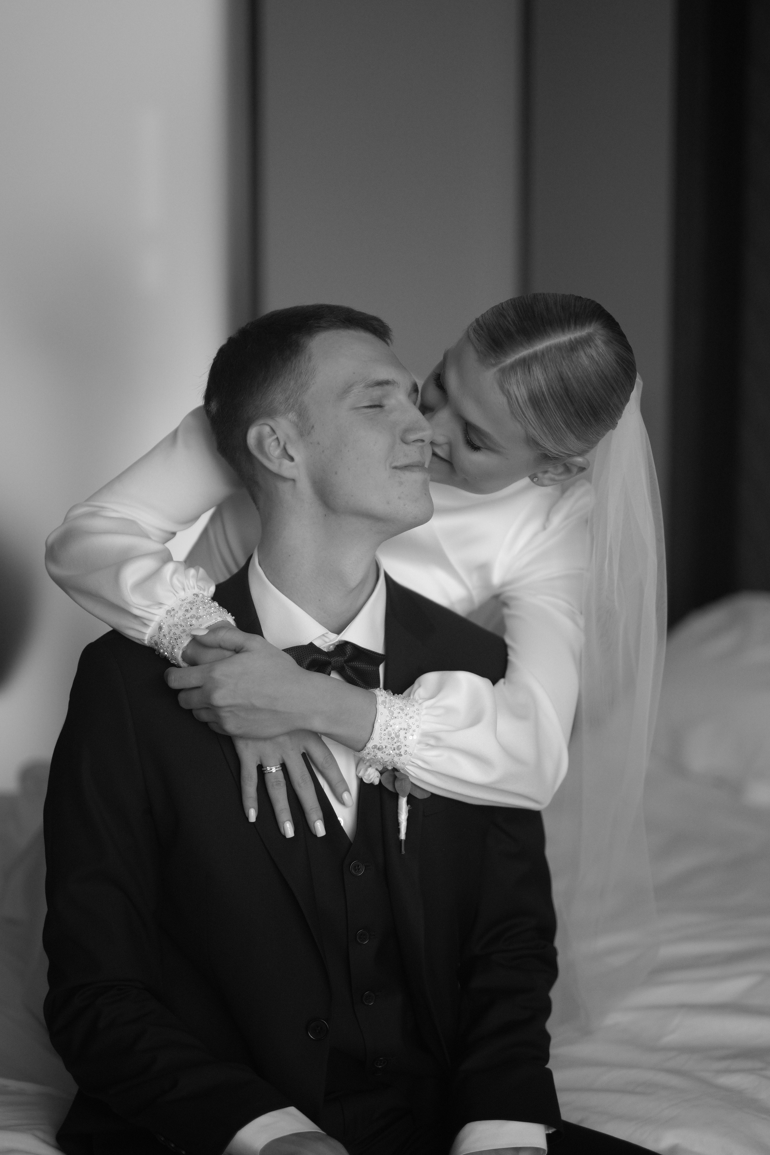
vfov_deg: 36.2
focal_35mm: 55
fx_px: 1765
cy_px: 552
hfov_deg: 24.6
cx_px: 410
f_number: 1.4
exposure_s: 1/250
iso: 1250
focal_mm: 50
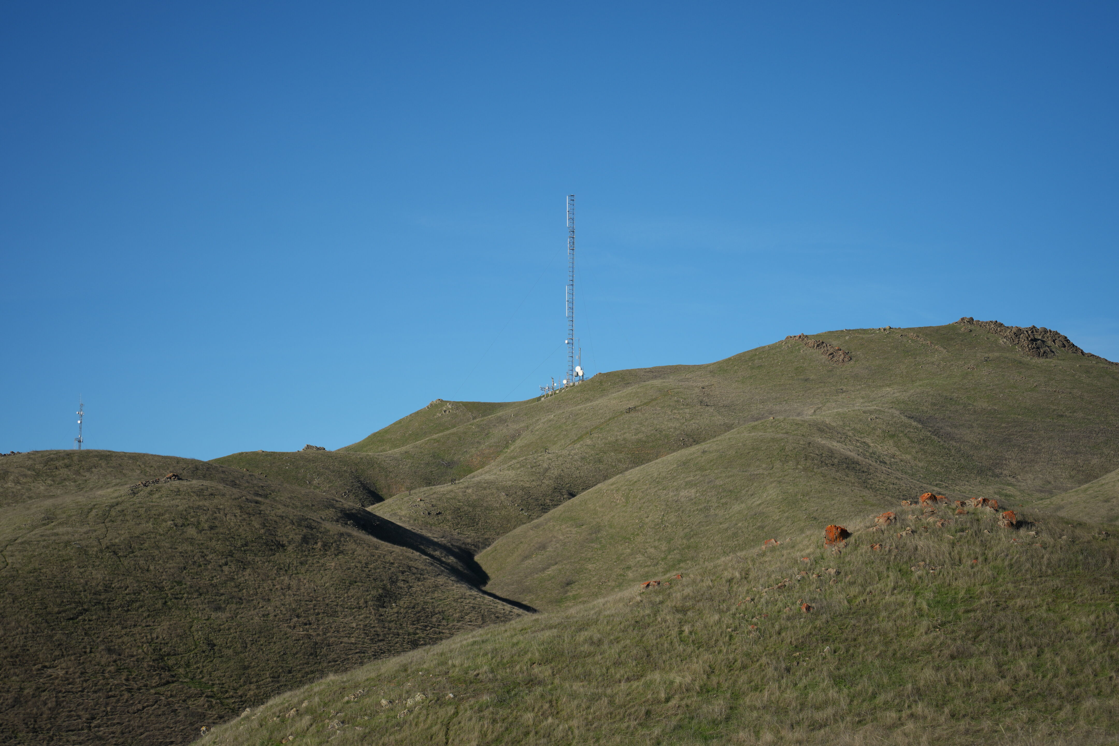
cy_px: 373
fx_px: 2518
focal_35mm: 81
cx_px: 560
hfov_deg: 25.1
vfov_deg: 16.9
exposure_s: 1/1250
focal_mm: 81
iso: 200
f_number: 6.3
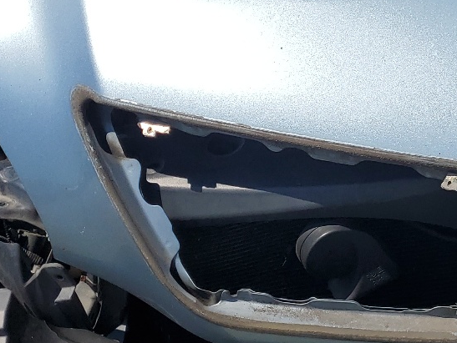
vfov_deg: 19.4
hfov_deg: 23.6
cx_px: 532
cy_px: 130
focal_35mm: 76
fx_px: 1004
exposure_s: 1/10000
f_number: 1.5
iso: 50
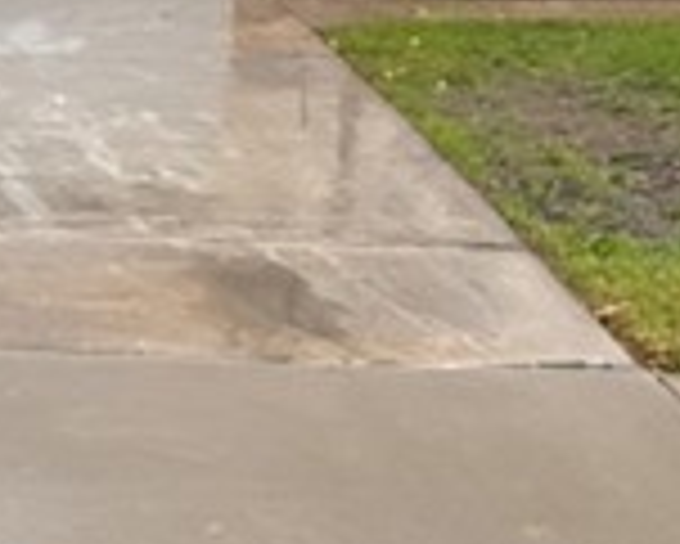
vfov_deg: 14.8
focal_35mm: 99
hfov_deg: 18.5
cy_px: -180
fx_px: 1994
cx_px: -108
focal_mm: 6.76
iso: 80
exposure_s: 1/2174
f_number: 1.78
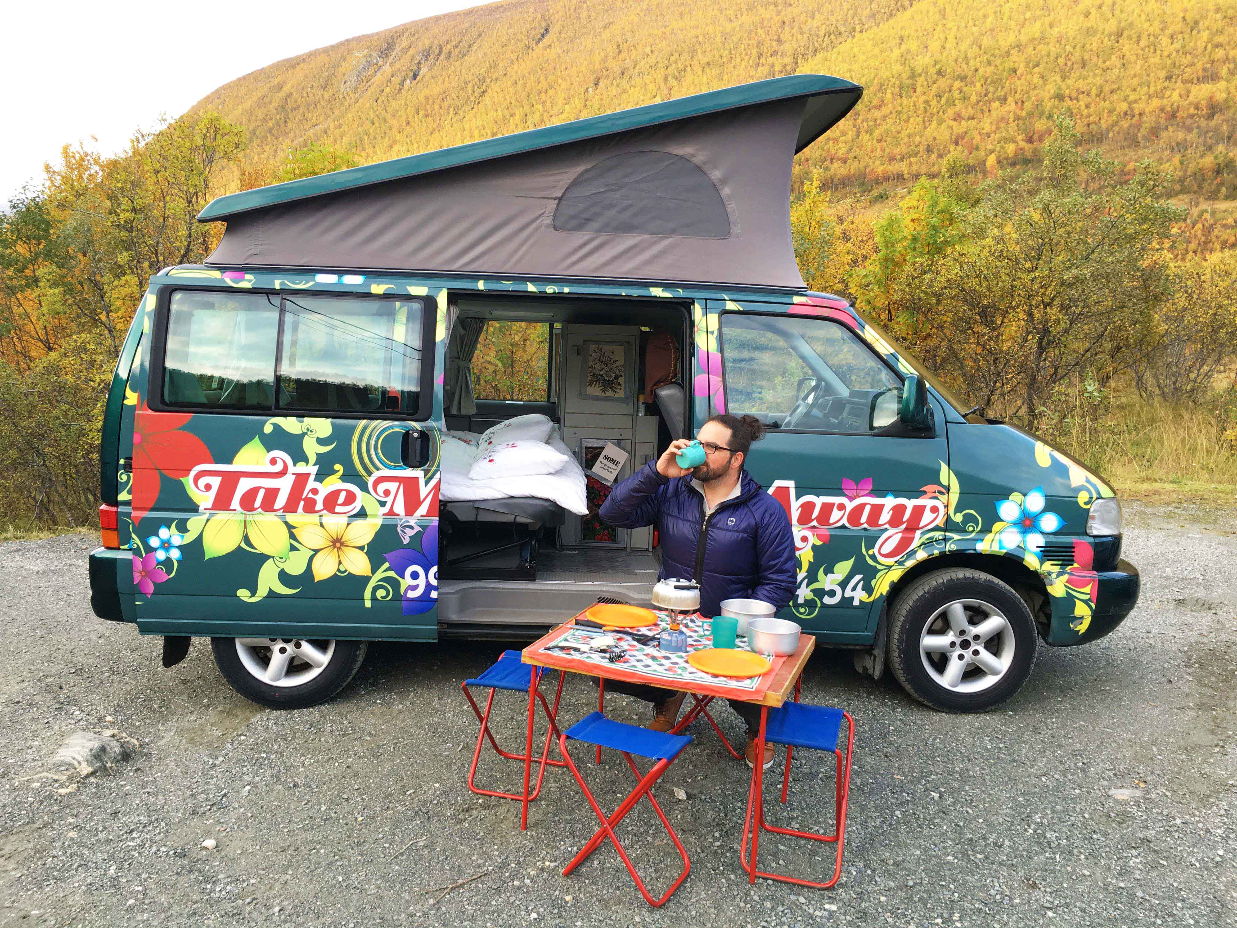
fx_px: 1036
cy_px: 464
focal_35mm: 29
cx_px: 618
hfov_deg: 61.7
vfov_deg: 48.2
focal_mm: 4.15
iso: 32
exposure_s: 1/100
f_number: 2.2
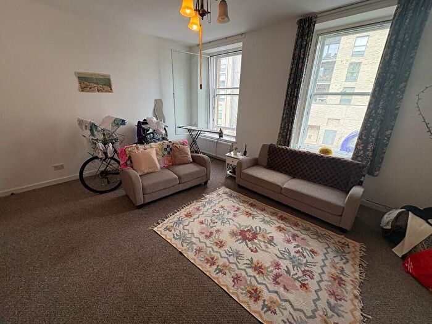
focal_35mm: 14
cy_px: 162
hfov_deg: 102.1
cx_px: 216
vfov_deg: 85.7
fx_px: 175
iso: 125
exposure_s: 1/100
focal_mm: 2.22
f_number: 2.2
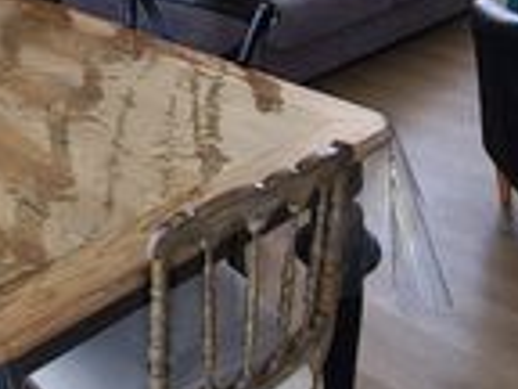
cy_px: -198
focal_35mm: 54
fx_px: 808
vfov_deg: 22.2
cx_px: 65
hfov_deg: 33.9
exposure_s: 1/100
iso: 50
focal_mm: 2.2
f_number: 2.2
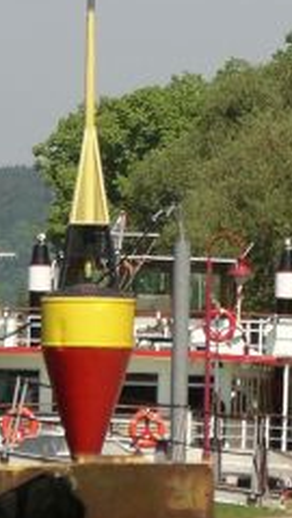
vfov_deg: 3.3
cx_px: 309
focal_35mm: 654
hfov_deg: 1.9
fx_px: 8974
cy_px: 247
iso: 64
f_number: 5.6
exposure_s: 1/500
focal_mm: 39
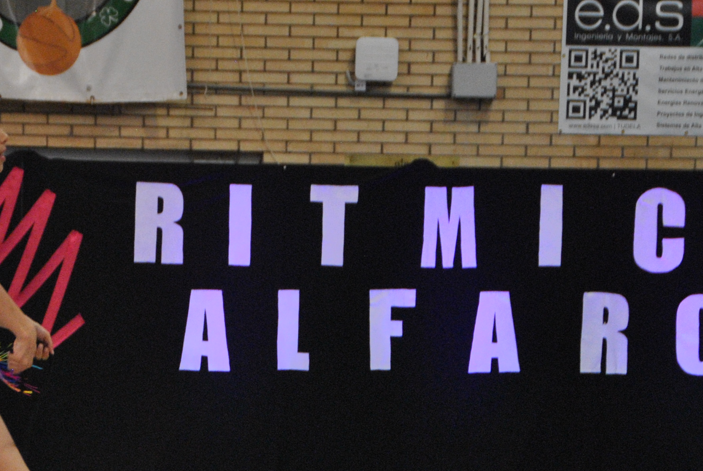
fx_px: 3989
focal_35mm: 204
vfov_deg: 6.7
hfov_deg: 10.1
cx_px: 182
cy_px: 449
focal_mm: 62
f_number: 5
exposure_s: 1/250
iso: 800
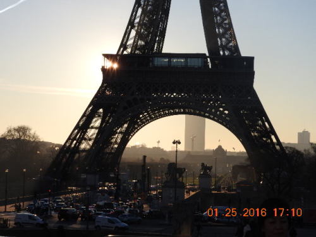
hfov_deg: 17.1
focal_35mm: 115
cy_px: 118
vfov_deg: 12.9
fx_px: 1050
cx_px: 158
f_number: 5
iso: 100
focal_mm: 20.6
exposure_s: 1/1000
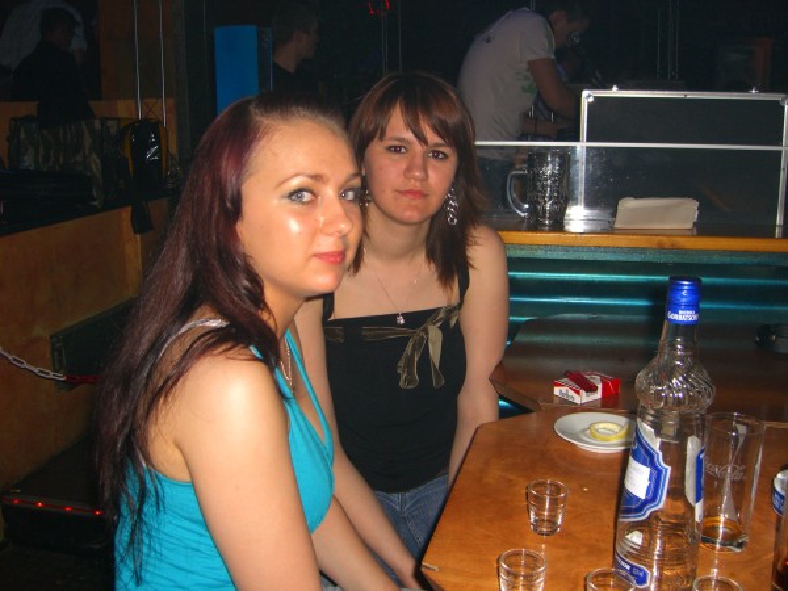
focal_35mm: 38
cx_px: 394
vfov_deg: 37.7
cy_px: 296
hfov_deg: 49.0
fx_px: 865
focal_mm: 7.9
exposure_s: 1/60
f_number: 2.8
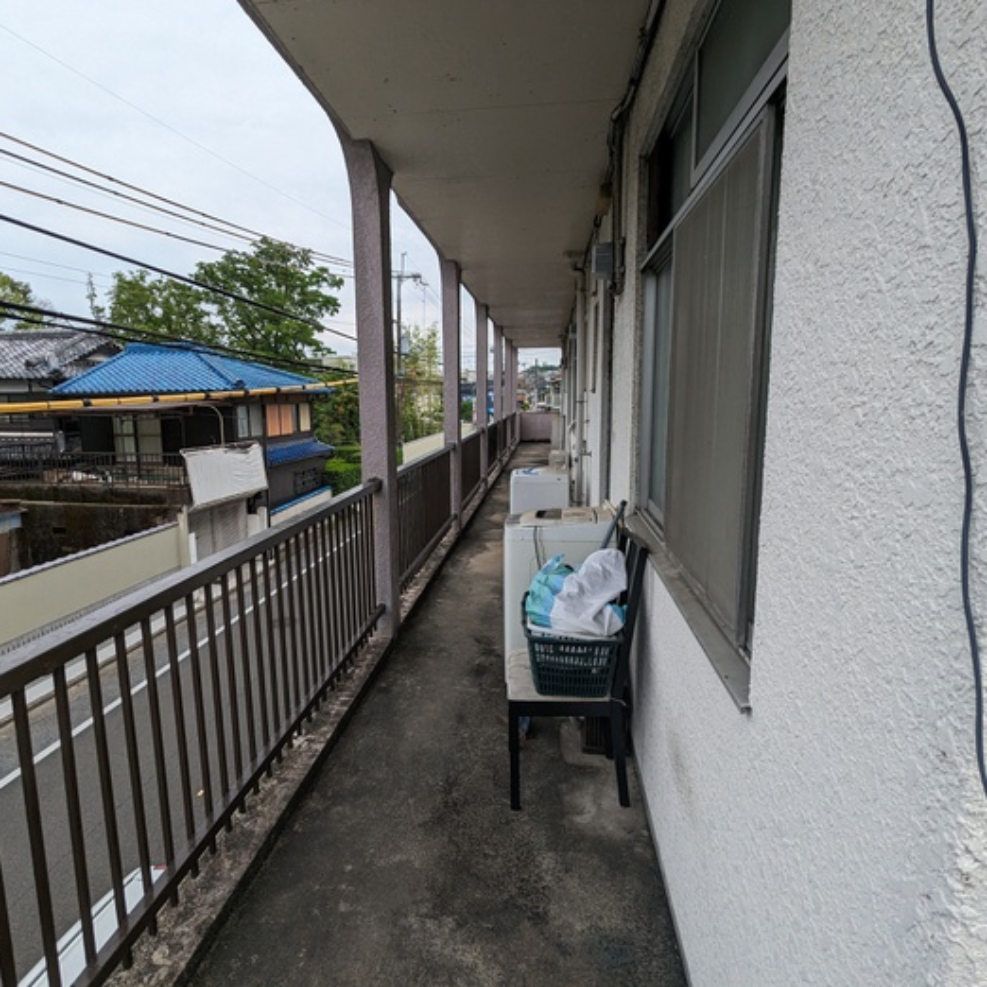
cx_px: 442
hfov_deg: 77.4
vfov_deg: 77.7
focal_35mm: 19
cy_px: 491
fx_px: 613
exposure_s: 1/667
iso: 54
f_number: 2.2
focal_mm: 2.35
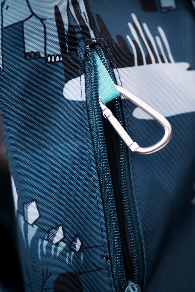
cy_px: 146
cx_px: 98
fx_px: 487
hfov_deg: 22.6
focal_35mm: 60
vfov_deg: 33.4
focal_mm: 60
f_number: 3.2
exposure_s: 1/125
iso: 200
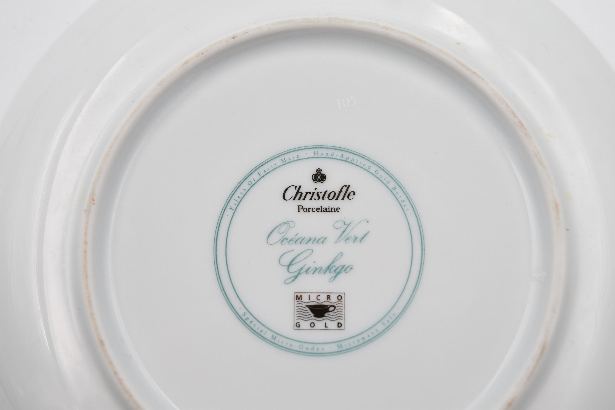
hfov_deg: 33.4
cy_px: 205
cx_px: 308
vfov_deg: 22.6
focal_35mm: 60
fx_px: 1025
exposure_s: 1/125
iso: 200
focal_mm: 40
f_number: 5.6
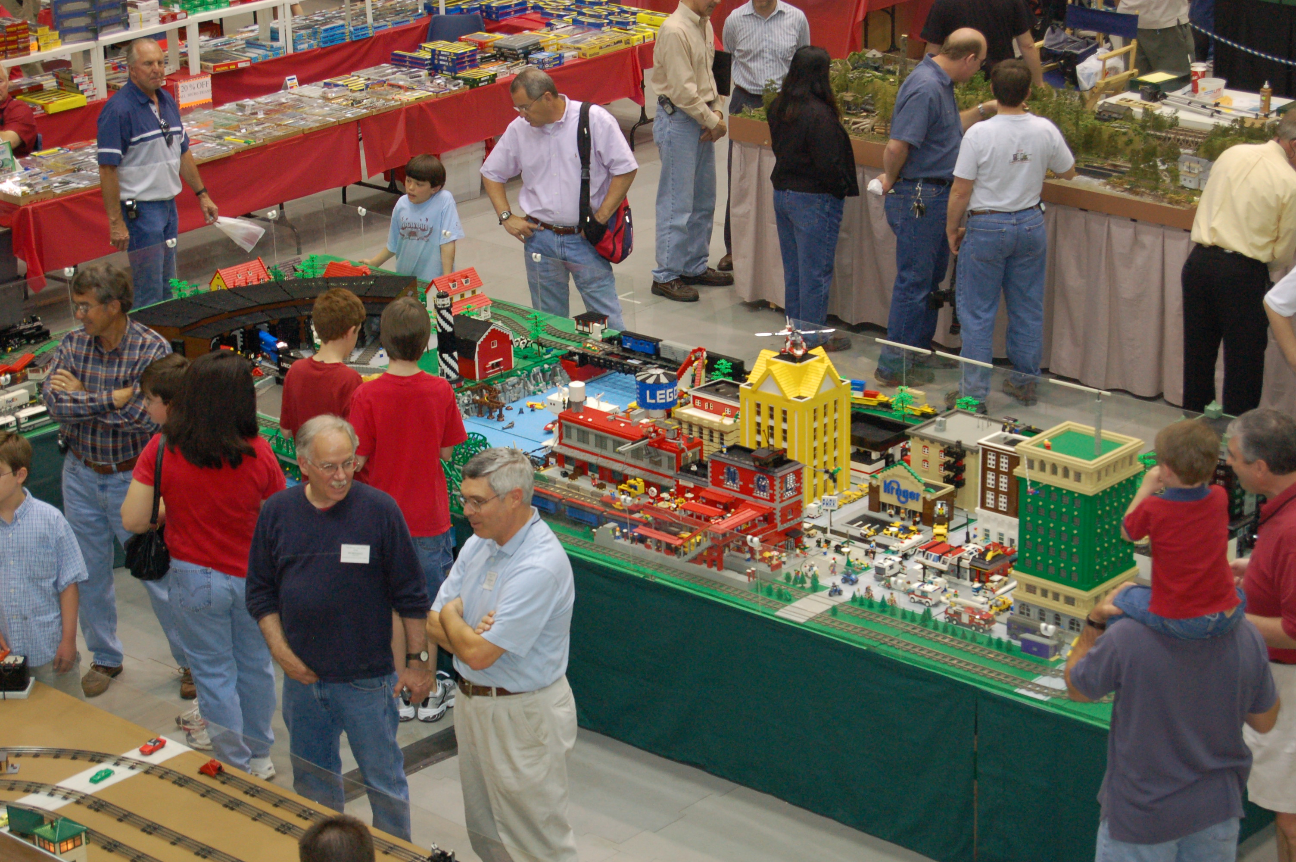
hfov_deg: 24.6
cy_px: 431
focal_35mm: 82
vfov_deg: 16.5
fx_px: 2967
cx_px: 648
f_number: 5.6
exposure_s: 1/60
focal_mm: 55
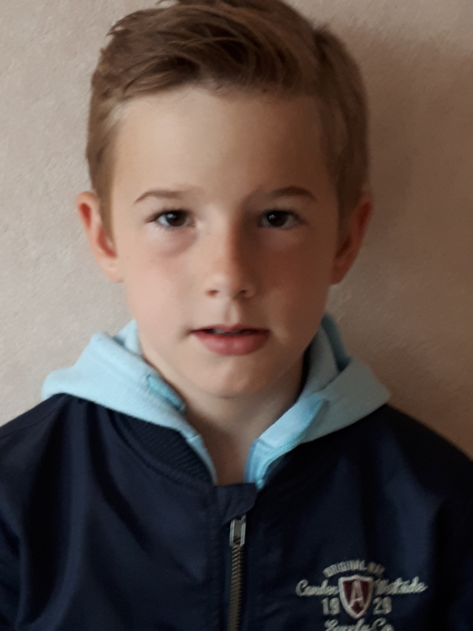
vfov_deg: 65.3
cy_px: 316
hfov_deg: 51.4
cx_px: 236
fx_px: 492
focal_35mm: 27
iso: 200
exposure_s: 1/17
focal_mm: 3.6
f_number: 1.9
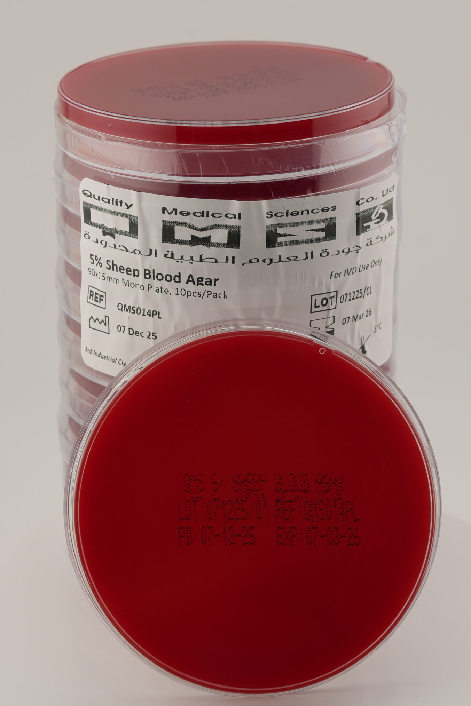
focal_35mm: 106
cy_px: 322
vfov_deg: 19.3
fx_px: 2080
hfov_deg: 12.9
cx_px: 248
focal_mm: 56
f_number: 8
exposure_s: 1/160
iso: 100
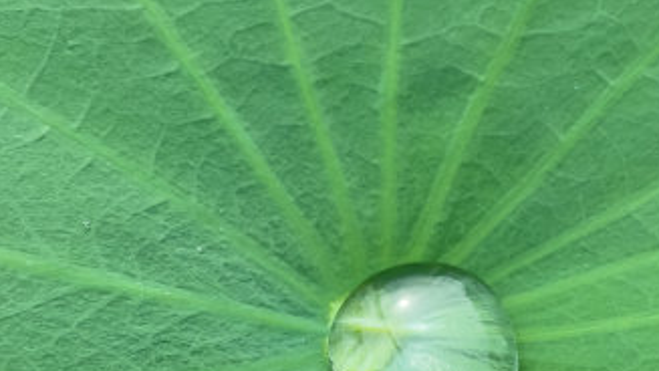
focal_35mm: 53
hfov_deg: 38.8
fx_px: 926
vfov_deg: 21.8
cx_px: 433
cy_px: 376
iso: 32
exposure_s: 1/850
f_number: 1.6
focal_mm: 4.2
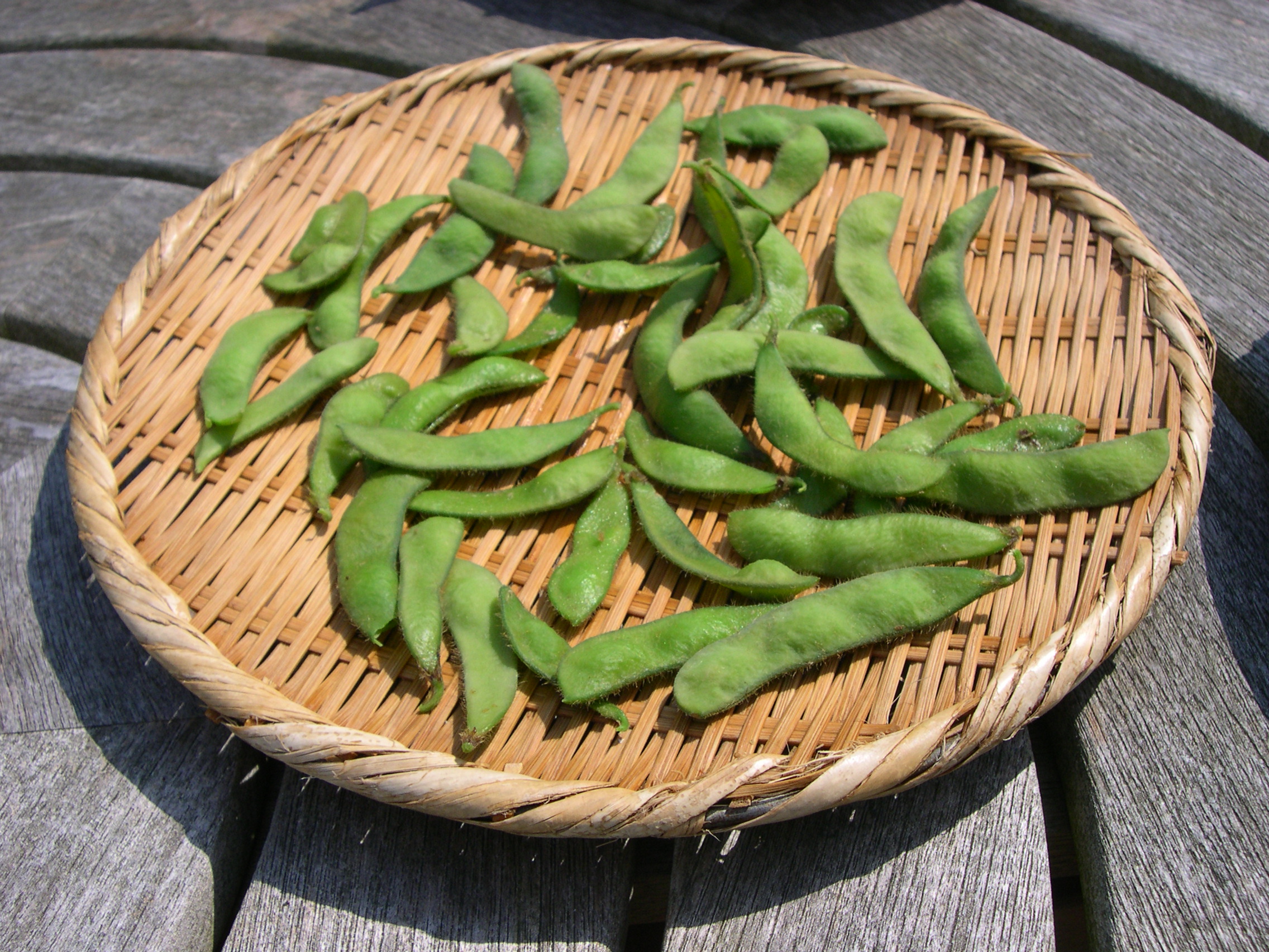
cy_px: 476
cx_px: 634
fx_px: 1393
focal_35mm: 38
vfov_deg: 37.7
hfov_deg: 49.0
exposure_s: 1/217
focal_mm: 8
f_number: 7.6
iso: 100
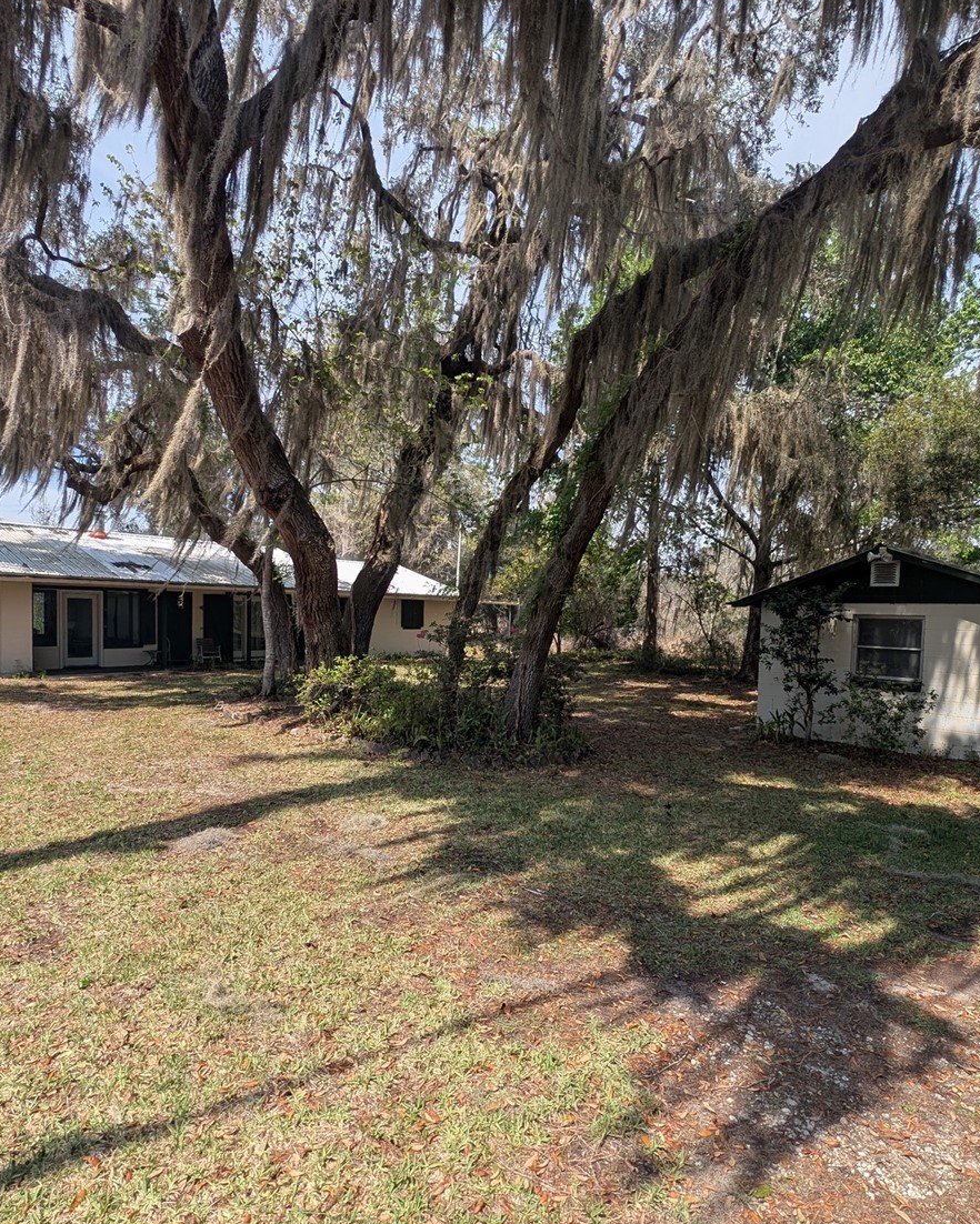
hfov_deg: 76.9
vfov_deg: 89.6
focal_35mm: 17
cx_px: 514
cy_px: 641
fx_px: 616
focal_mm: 2.23
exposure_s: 1/1105
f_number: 1.95
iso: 37
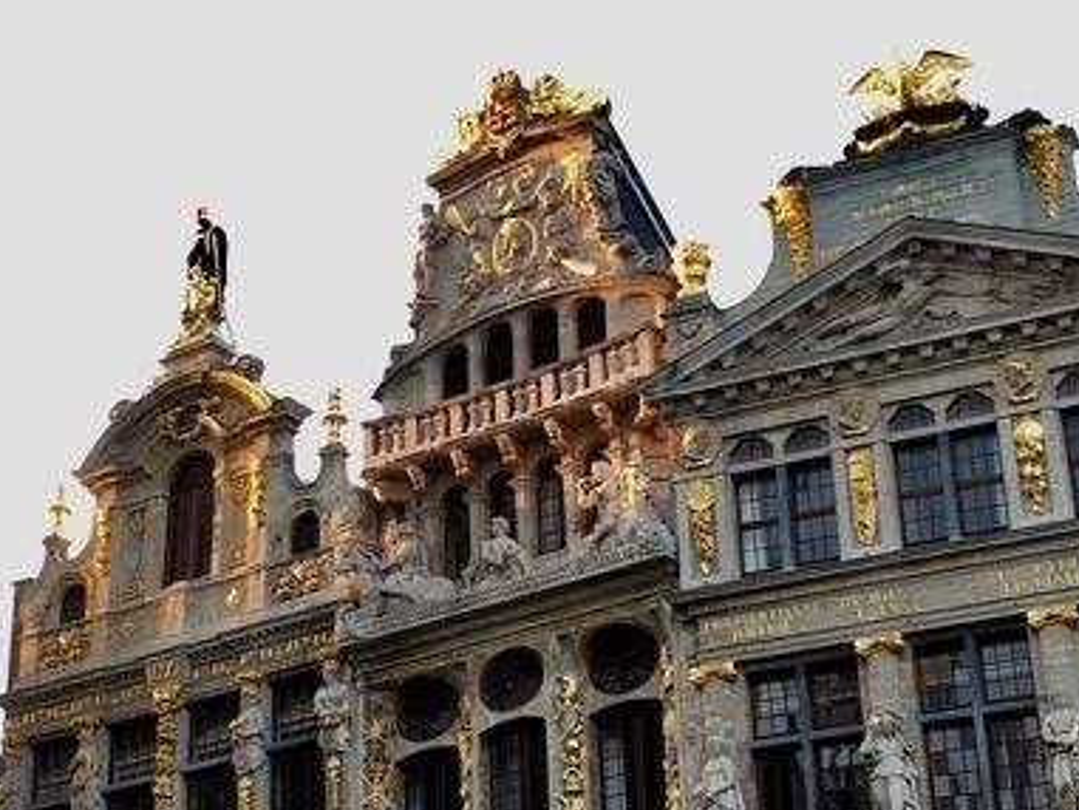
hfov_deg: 24.9
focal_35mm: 78
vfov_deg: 18.9
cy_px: 357
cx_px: 382
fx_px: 2432
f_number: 2.2
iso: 64
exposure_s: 1/100
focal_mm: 4.15
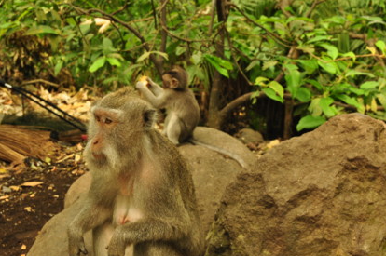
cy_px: 116
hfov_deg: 24.9
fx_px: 874
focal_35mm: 82
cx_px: 179
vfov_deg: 16.7
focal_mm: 45
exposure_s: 1/25
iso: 400
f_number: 9
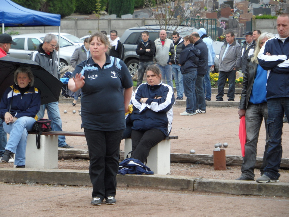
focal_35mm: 150
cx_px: 144
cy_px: 108
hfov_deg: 13.2
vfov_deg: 9.9
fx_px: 1252
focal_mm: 24.6
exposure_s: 1/125
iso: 100
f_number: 4.4
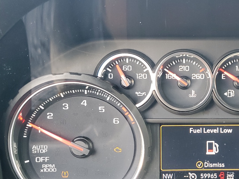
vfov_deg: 30.1
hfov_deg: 37.8
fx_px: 331
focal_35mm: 48
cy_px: 116
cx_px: 201
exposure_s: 1/60.2
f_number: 1.5
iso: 89
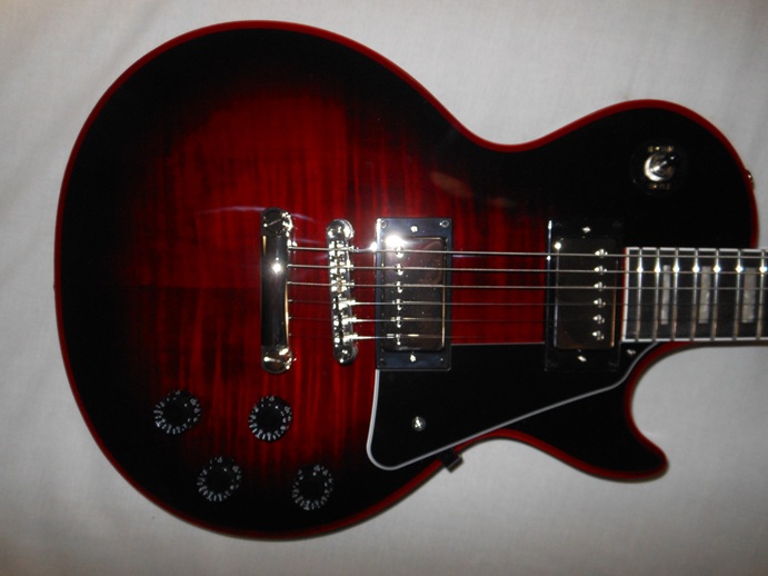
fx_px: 555
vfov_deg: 54.9
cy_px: 288
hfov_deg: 69.4
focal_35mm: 25
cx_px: 384
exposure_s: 1/25
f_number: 10.2
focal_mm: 4.5
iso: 200
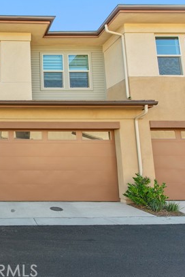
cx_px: -5
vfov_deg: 78.5
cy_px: 135
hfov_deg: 46.7
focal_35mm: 22
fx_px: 169
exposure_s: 1/250
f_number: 8
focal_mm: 14
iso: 280
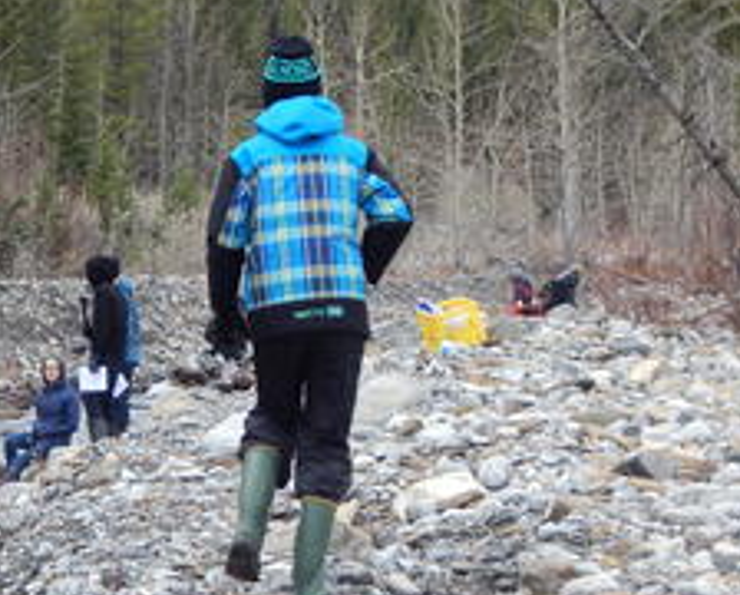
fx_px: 2369
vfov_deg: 14.3
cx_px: 165
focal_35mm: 108
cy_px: 350
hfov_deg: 17.6
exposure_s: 1/160
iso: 125
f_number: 4.1
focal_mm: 12.3
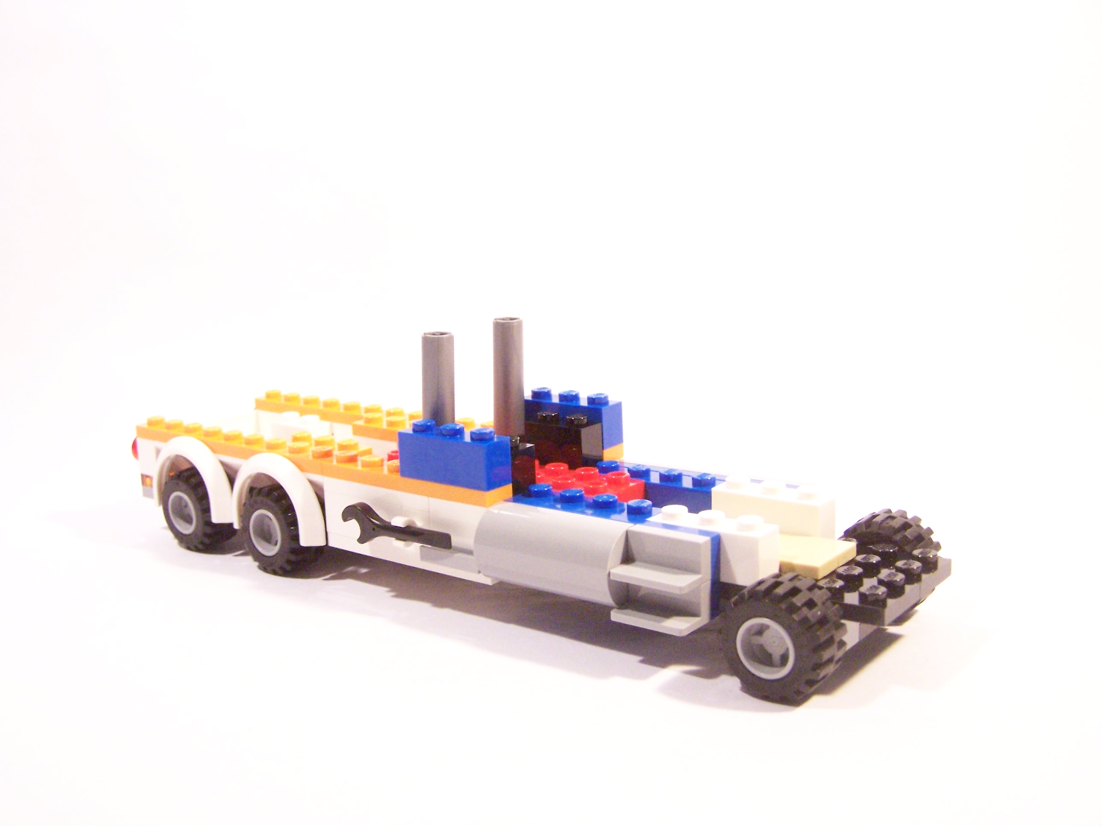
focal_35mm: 38
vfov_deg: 37.7
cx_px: 551
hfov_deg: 49.0
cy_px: 413
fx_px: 1210
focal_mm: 6.3
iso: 400
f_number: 3.6
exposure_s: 1/30
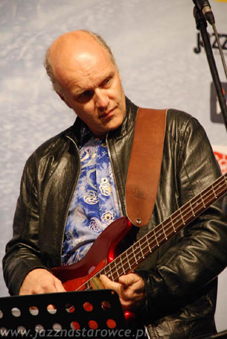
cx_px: 114
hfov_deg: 6.8
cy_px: 170
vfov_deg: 10.1
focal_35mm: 202
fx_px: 1910
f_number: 5.6
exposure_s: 1/20
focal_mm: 135
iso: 1250
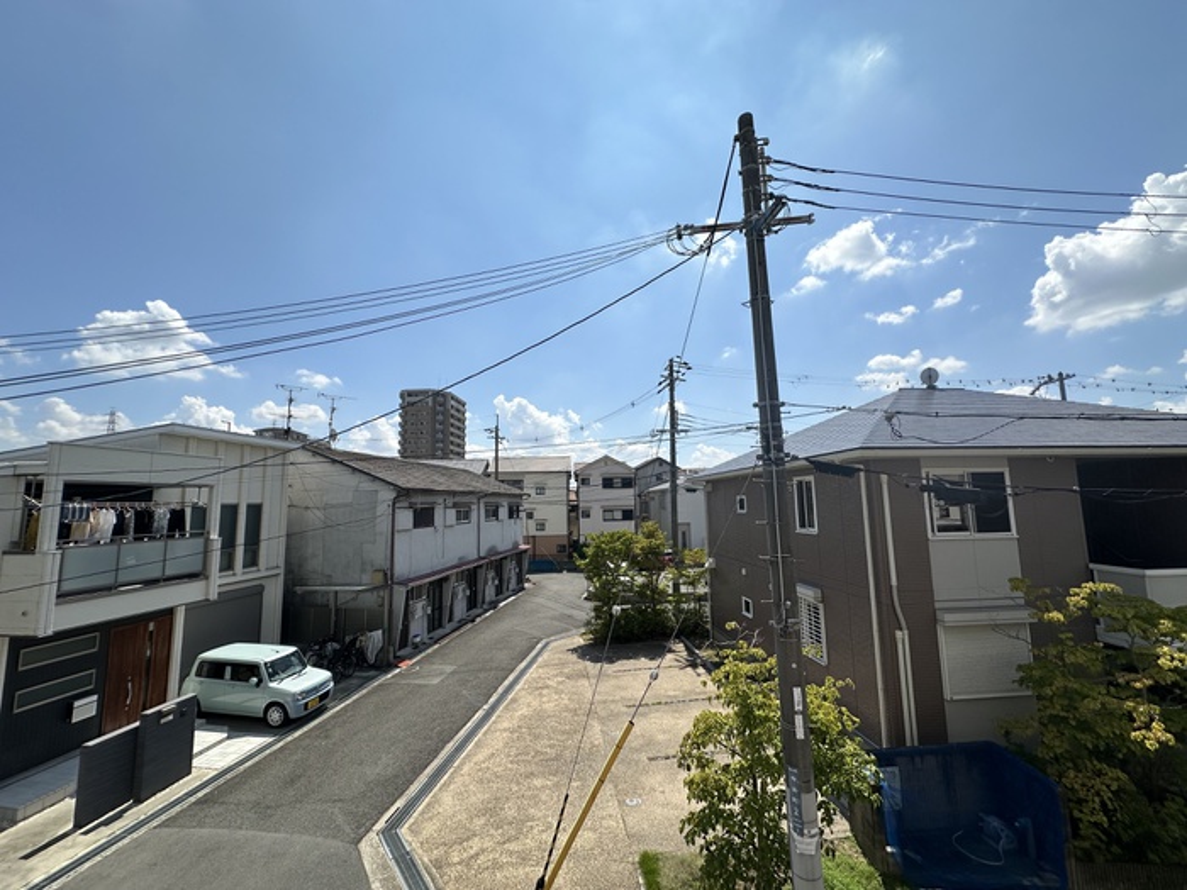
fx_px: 480
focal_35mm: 14
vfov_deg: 85.7
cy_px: 445
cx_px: 594
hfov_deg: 102.1
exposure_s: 1/3125
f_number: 2.2
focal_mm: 2.22
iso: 50
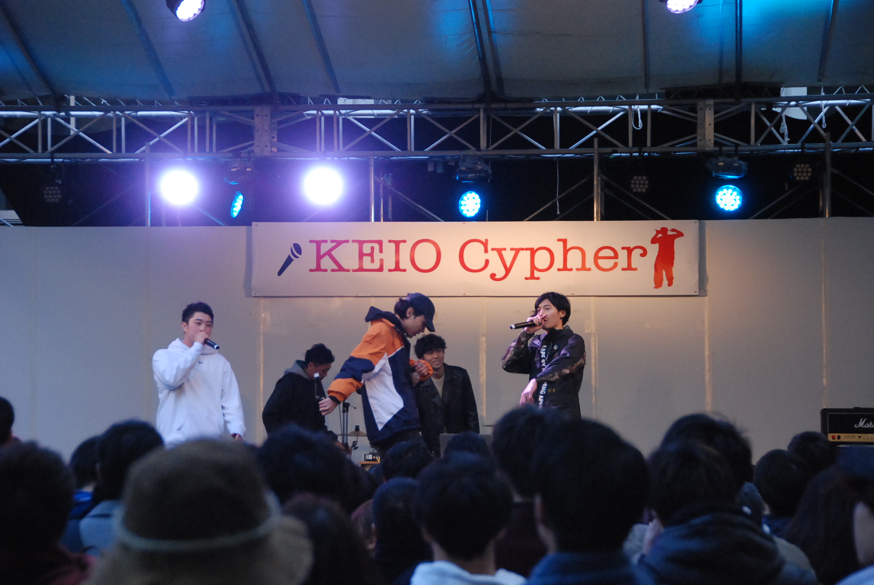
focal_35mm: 135
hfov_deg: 15.2
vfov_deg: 10.2
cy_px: 292
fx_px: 3281
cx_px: 437
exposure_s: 1/200
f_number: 5.3
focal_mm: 90
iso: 1600
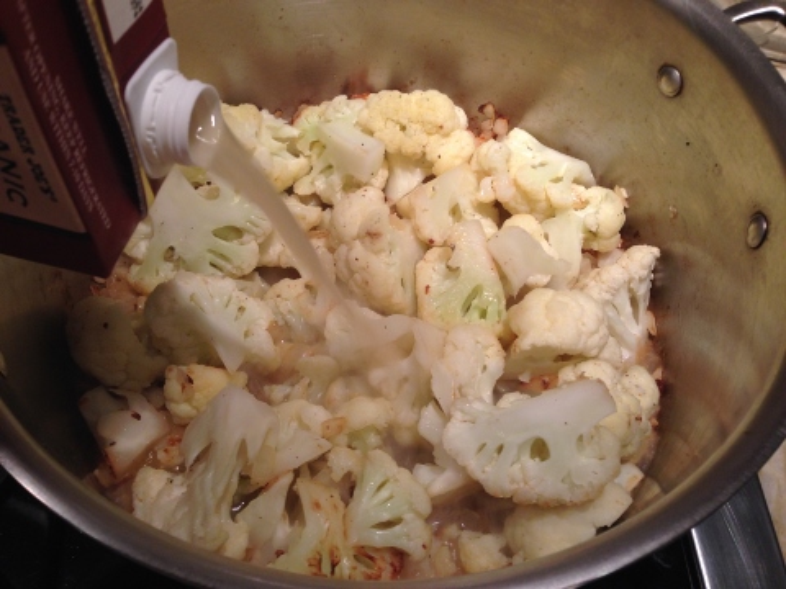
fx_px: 749
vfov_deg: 42.9
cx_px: 393
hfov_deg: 55.4
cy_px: 294
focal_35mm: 33
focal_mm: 4.12
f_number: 2.4
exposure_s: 1/30
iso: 50
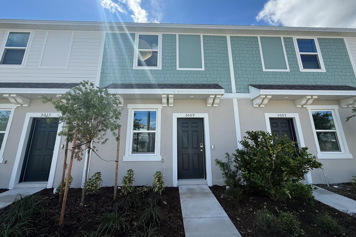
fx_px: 148
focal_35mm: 15
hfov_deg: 100.4
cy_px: 106
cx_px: 178
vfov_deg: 77.1
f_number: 2.2
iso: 50
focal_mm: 2.22
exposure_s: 1/1189
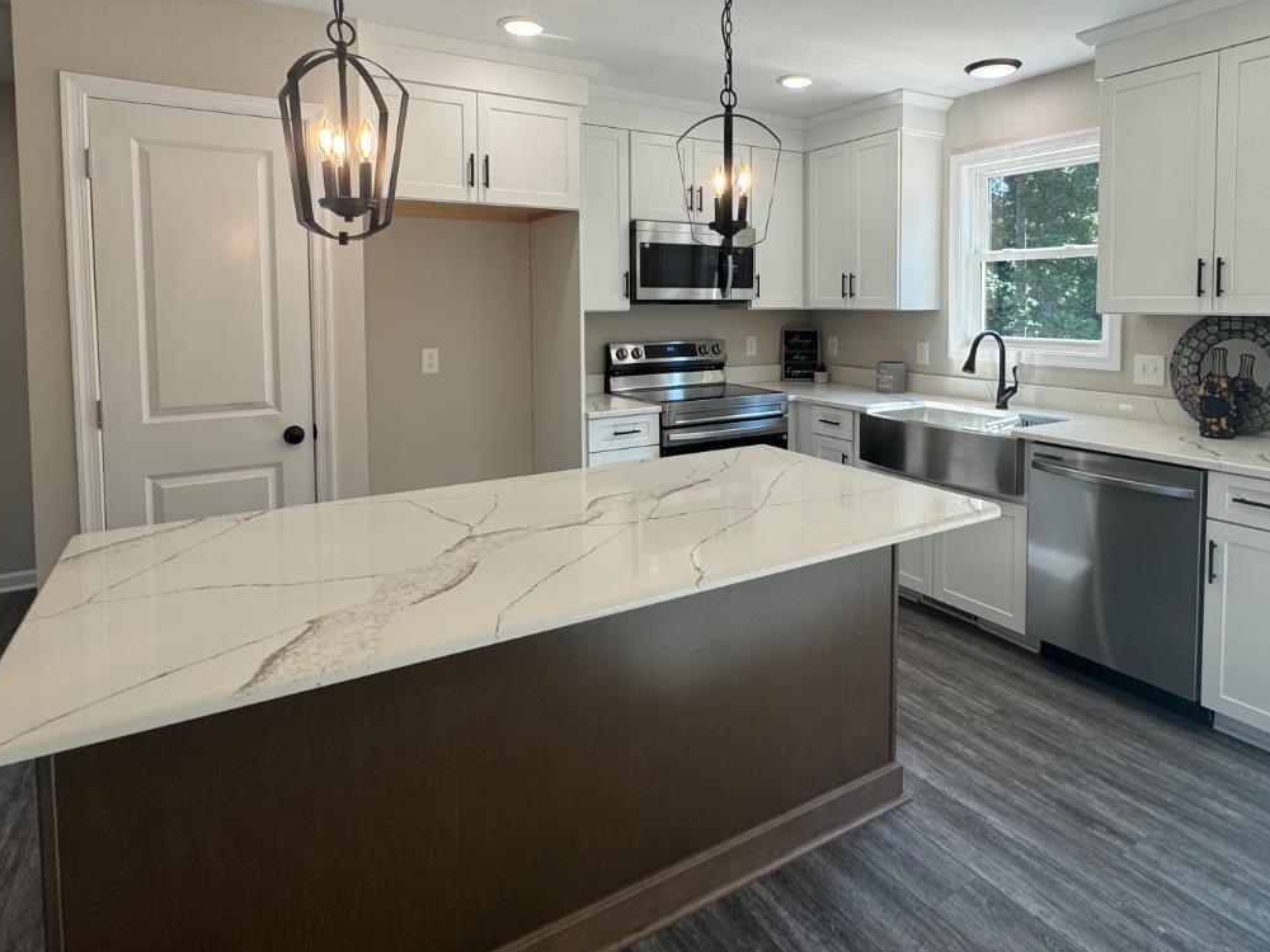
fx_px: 770
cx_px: 697
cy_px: 343
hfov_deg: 78.8
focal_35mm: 21
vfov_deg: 62.4
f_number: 2.2
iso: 40
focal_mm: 2.22
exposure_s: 1/135
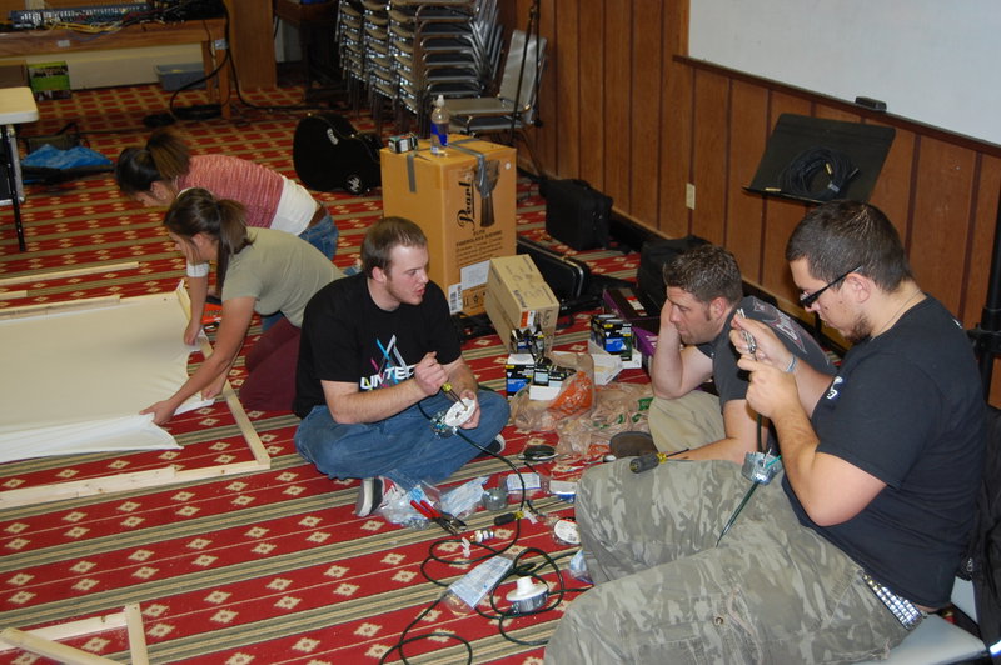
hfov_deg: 43.6
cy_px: 332
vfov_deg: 29.8
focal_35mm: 45
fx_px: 1250
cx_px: 500
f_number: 4.2
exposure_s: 1/60
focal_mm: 30
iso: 400
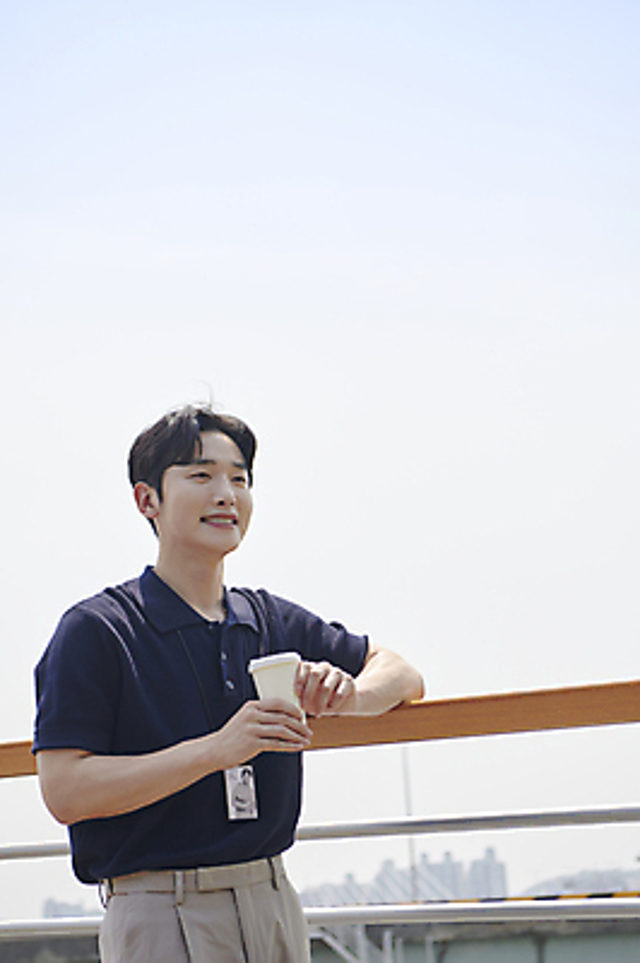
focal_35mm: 84
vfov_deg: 24.2
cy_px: 482
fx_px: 2244
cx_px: 320
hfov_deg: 16.2
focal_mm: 70
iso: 160
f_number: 4.5
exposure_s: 1/800
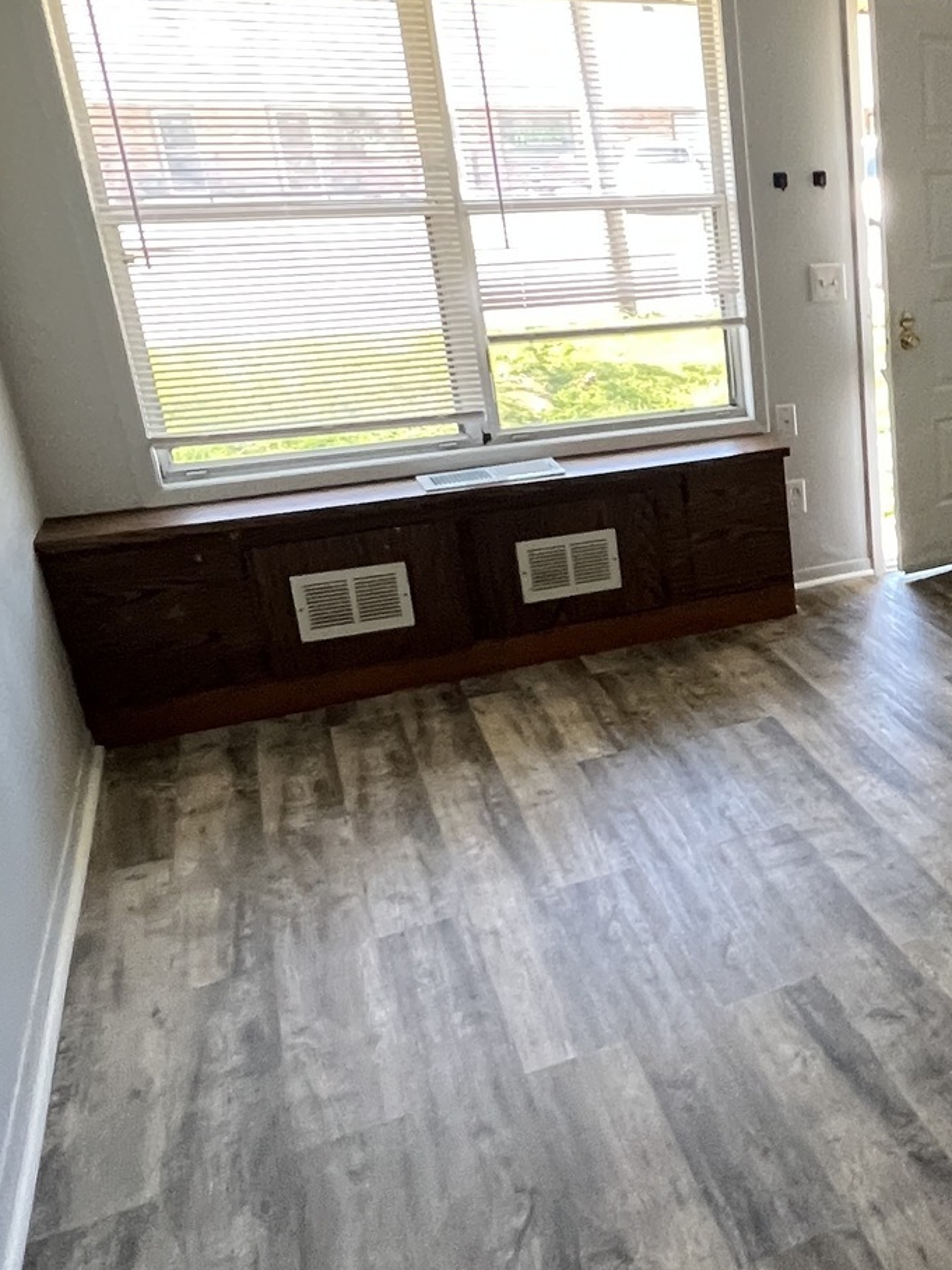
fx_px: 1210
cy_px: 594
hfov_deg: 36.2
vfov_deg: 55.3
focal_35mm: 33
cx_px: 1055
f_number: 1.8
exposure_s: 1/91
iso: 250
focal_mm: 1.57
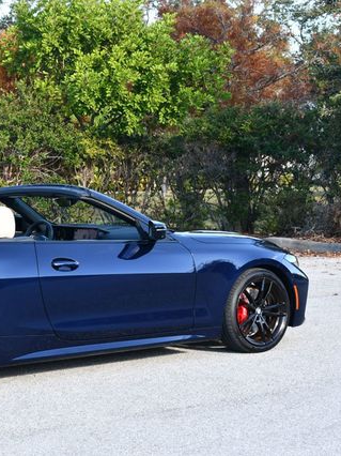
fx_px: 1446
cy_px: 228
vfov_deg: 17.9
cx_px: 9
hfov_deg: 13.3
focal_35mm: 110
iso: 360
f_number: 5.6
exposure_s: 1/250
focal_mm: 38
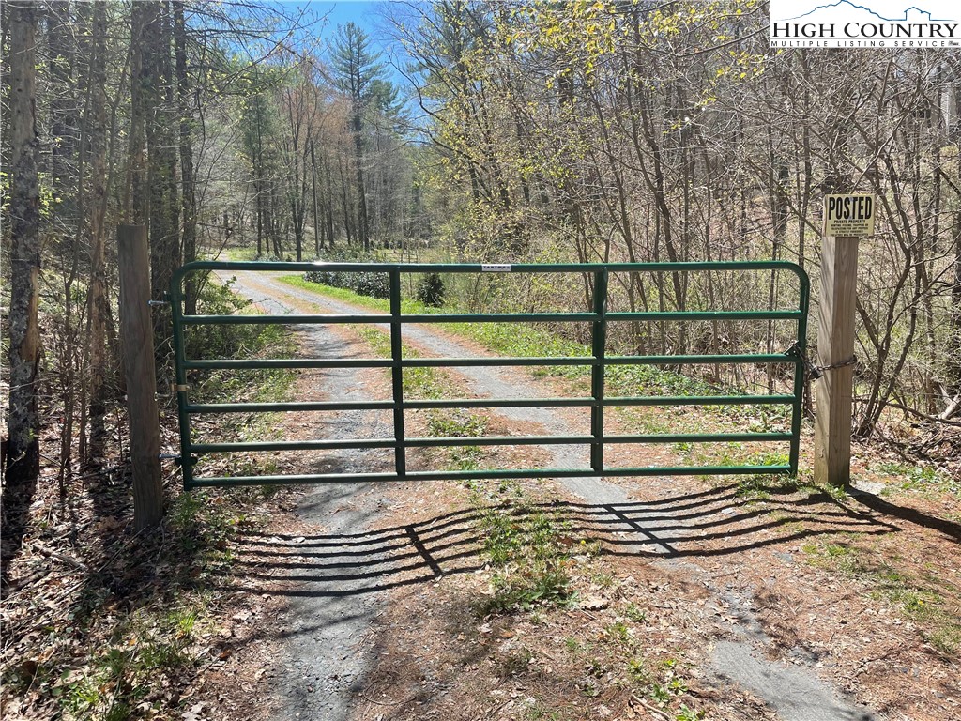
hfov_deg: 67.3
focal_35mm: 26
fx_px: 722
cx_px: 480
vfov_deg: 53.1
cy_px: 360
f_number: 1.6
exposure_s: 1/1473
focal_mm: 4.2
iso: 32
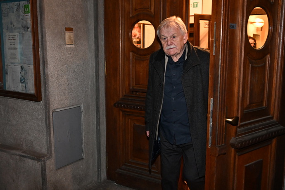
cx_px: 142
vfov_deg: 36.9
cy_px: 95
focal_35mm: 36
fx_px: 285
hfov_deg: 53.1
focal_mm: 24
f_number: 3.5
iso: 4000
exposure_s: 1/100
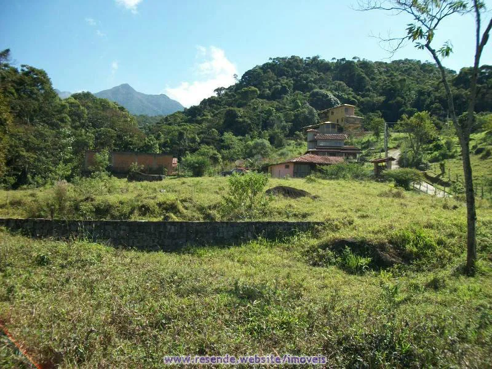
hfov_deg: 56.8
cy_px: 184
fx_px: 455
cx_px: 246
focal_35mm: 32
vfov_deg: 44.2
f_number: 8.8
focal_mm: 5.7
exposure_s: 1/125
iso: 80
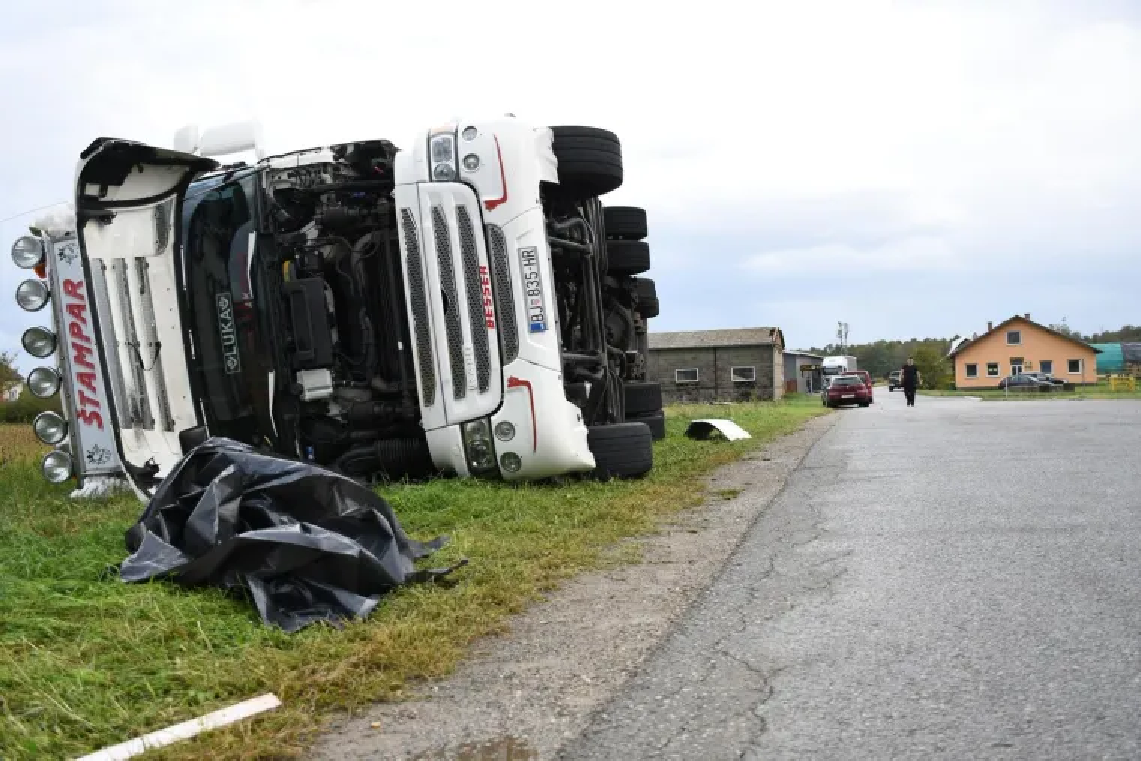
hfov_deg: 55.8
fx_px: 1078
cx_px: 570
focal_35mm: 34
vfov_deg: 38.9
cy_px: 380
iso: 640
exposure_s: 1/640
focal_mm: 23
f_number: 4
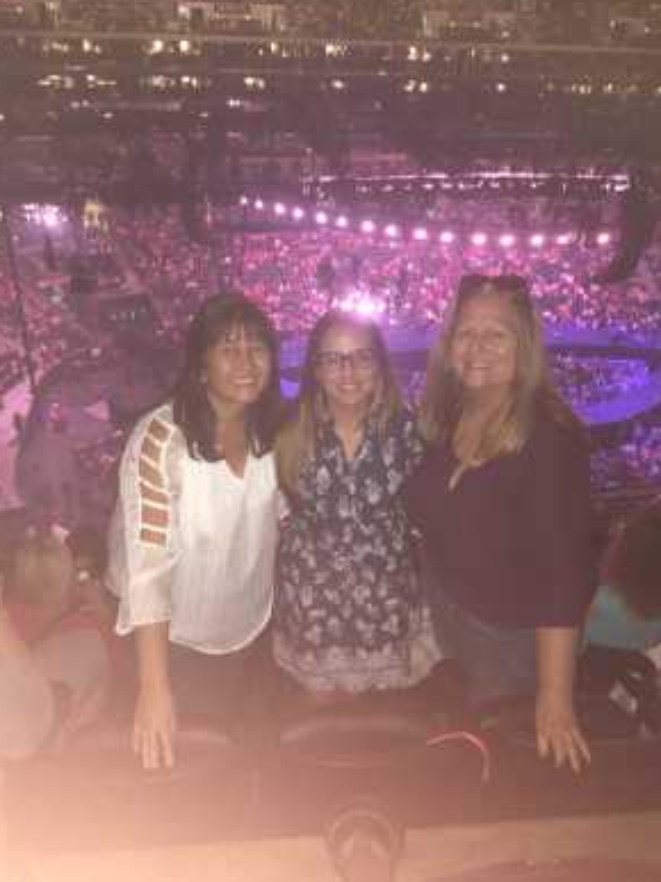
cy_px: 440
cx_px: 330
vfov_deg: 60.0
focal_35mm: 30
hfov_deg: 46.8
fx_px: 764
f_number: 2.2
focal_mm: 4.15
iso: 250
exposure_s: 1/16
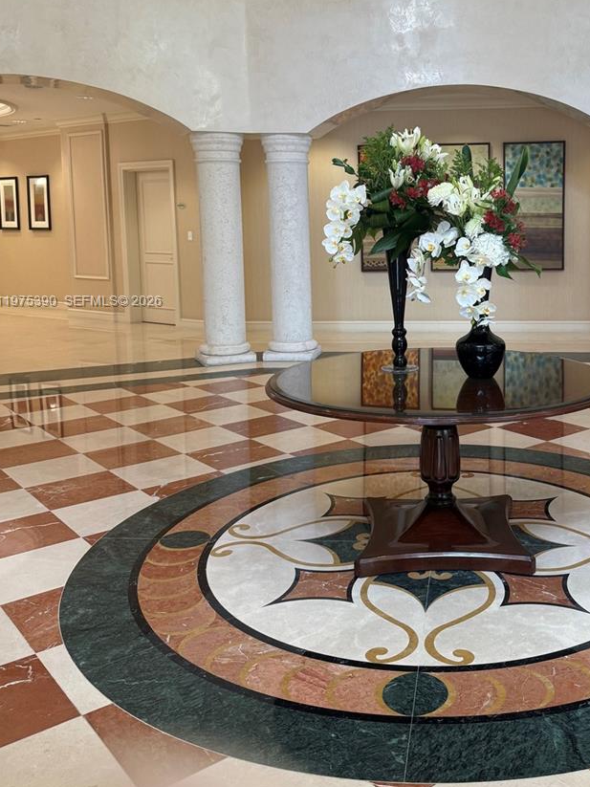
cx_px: 415
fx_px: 796
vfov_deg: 52.2
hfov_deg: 40.0
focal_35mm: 35
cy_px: 302
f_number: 1.78
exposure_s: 1/120
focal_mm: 6.76
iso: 200
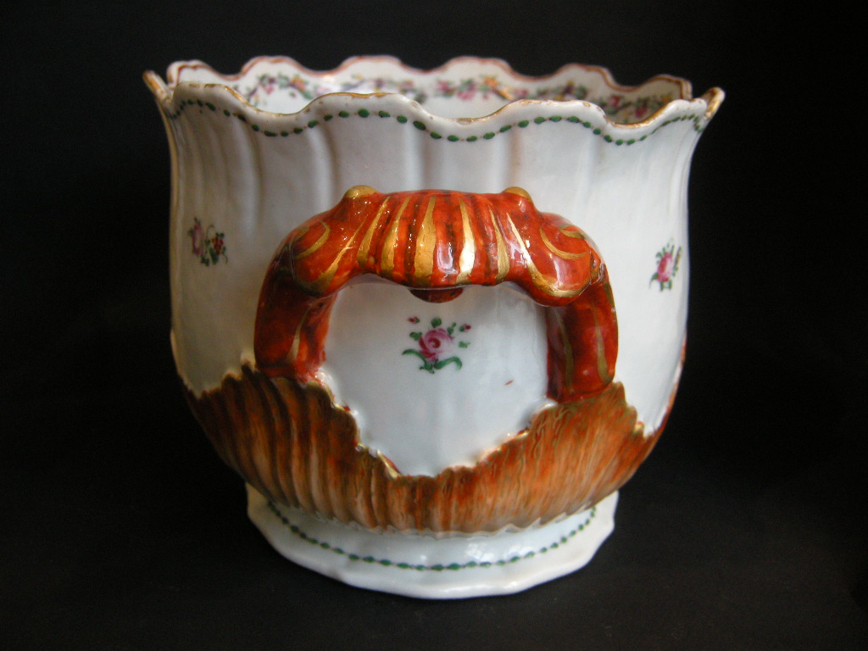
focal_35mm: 35
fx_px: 878
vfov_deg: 40.7
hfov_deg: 52.6
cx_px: 434
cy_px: 326
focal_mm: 7.5
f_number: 2.7
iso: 225
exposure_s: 1/66
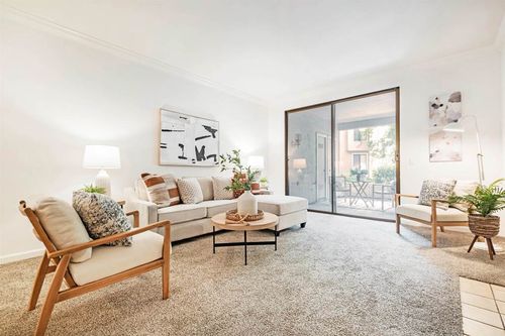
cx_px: 252
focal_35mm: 15
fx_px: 210
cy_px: 168
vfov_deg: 77.3
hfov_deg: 100.4
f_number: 8
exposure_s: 1/2
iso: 160
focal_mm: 10
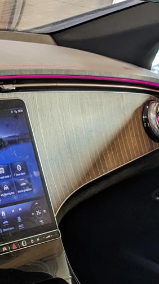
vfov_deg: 25.7
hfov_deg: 13.9
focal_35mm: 80
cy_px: 252
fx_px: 600
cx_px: -98
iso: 119
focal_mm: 4.38
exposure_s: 1/25
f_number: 1.73
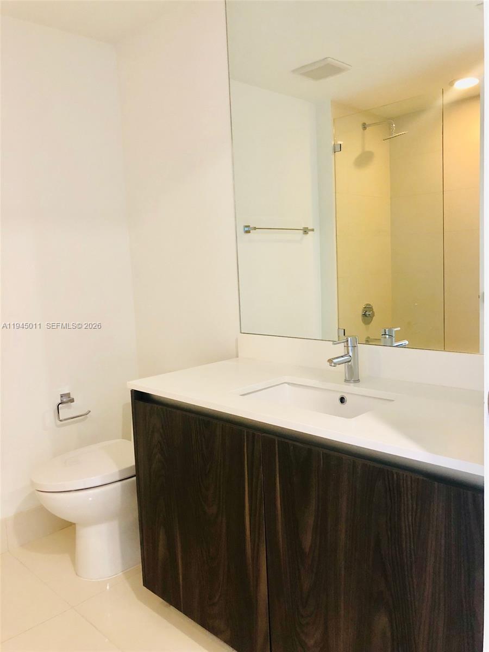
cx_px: 244
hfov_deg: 49.7
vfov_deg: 63.4
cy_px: 326
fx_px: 527
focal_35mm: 28
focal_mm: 4
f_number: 1.8
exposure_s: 1/15
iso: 64
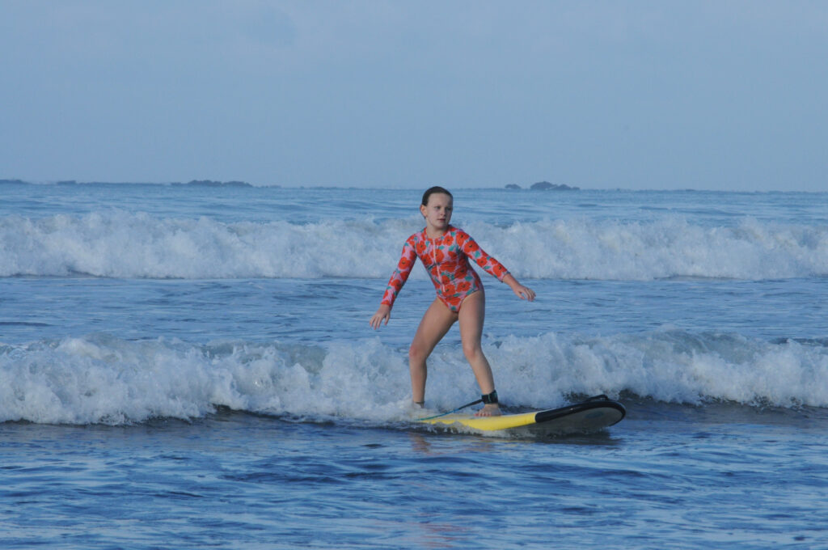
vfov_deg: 4.6
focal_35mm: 300
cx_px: 414
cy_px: 275
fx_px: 6891
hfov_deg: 6.9
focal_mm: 200
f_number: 18
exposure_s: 1/500
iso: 800
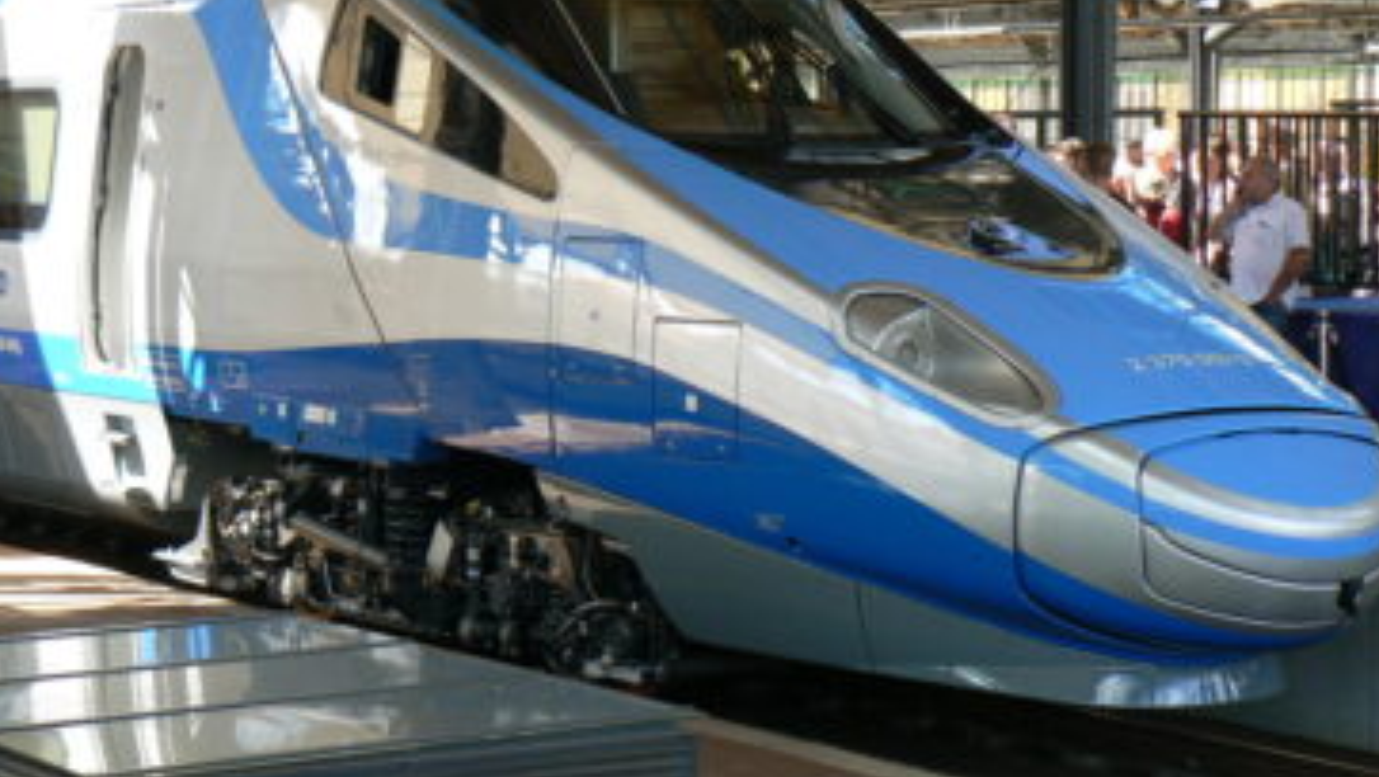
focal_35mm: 101
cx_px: 670
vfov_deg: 12.0
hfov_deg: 21.1
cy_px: 345
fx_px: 3695
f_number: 4
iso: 80
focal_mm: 13.4
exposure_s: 1/100
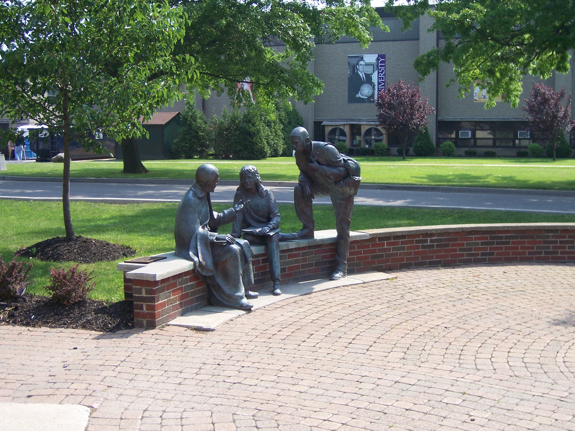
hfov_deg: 42.1
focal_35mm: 45
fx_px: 747
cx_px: 288
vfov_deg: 32.2
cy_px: 216
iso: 80
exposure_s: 1/400
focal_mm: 7.7
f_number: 3.2
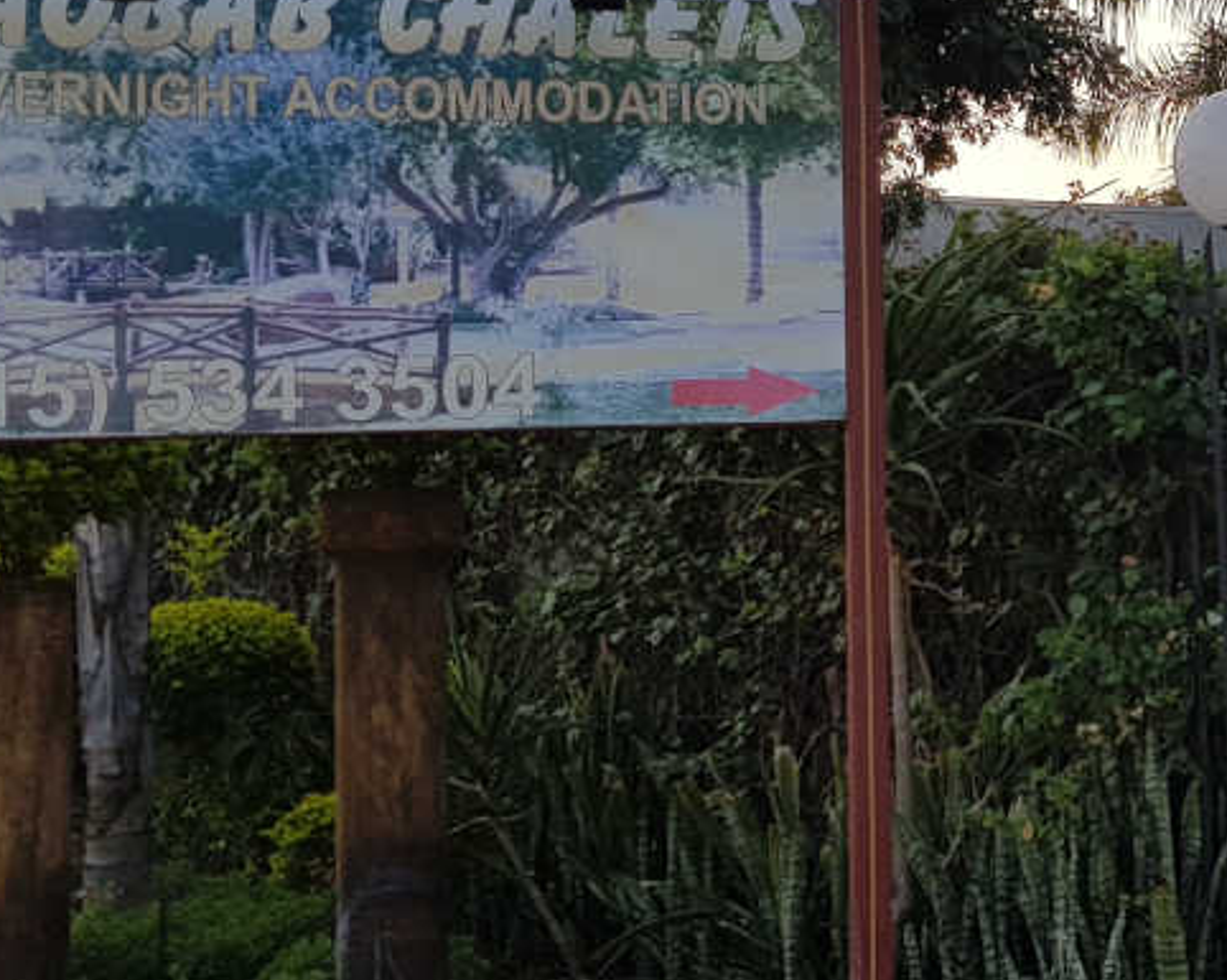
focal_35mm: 79
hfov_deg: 22.8
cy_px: 294
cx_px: 1344
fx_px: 2867
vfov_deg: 19.3
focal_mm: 4.2
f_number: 1.7
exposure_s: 1/1376
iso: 40
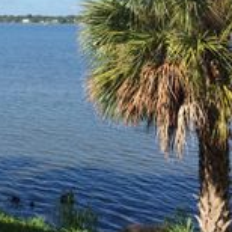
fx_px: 629
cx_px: 35
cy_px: -1
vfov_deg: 20.2
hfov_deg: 20.6
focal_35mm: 83
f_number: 2.2
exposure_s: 1/1520
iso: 32
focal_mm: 4.15
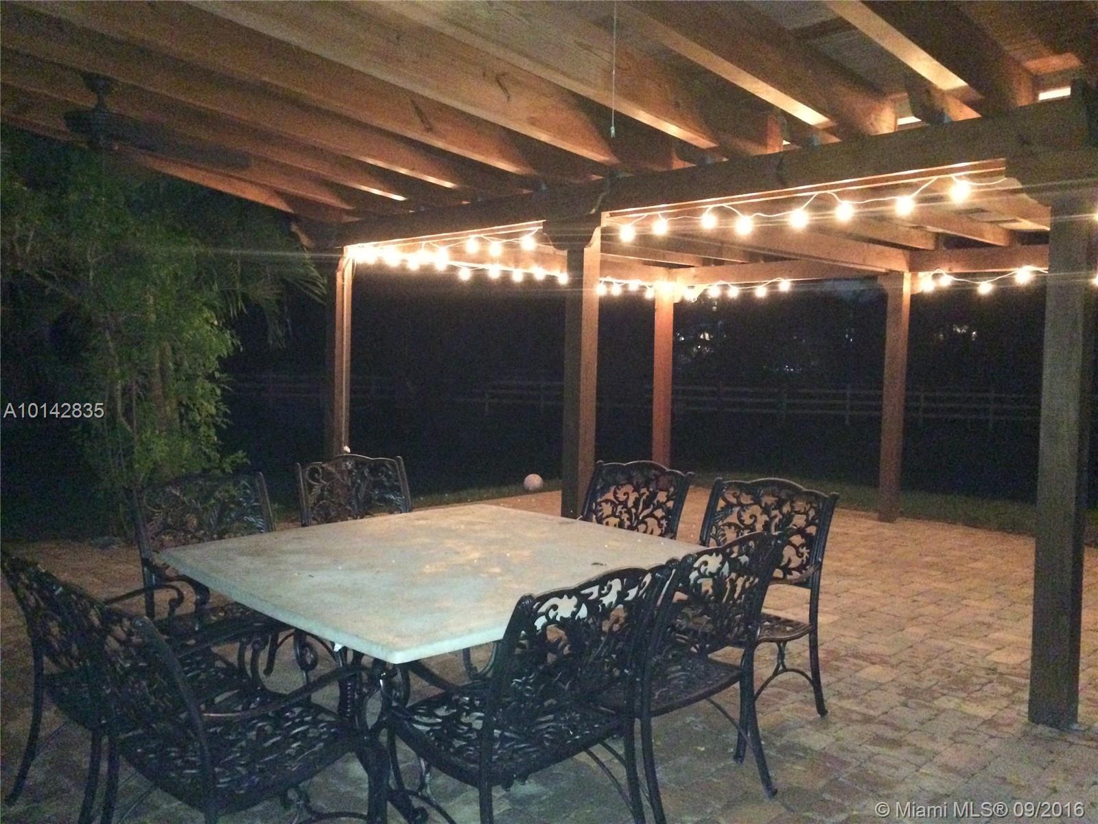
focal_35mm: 29
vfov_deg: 48.2
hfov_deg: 61.7
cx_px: 549
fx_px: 920
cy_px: 412
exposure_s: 1/16
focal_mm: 4.15
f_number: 2.2
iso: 1600
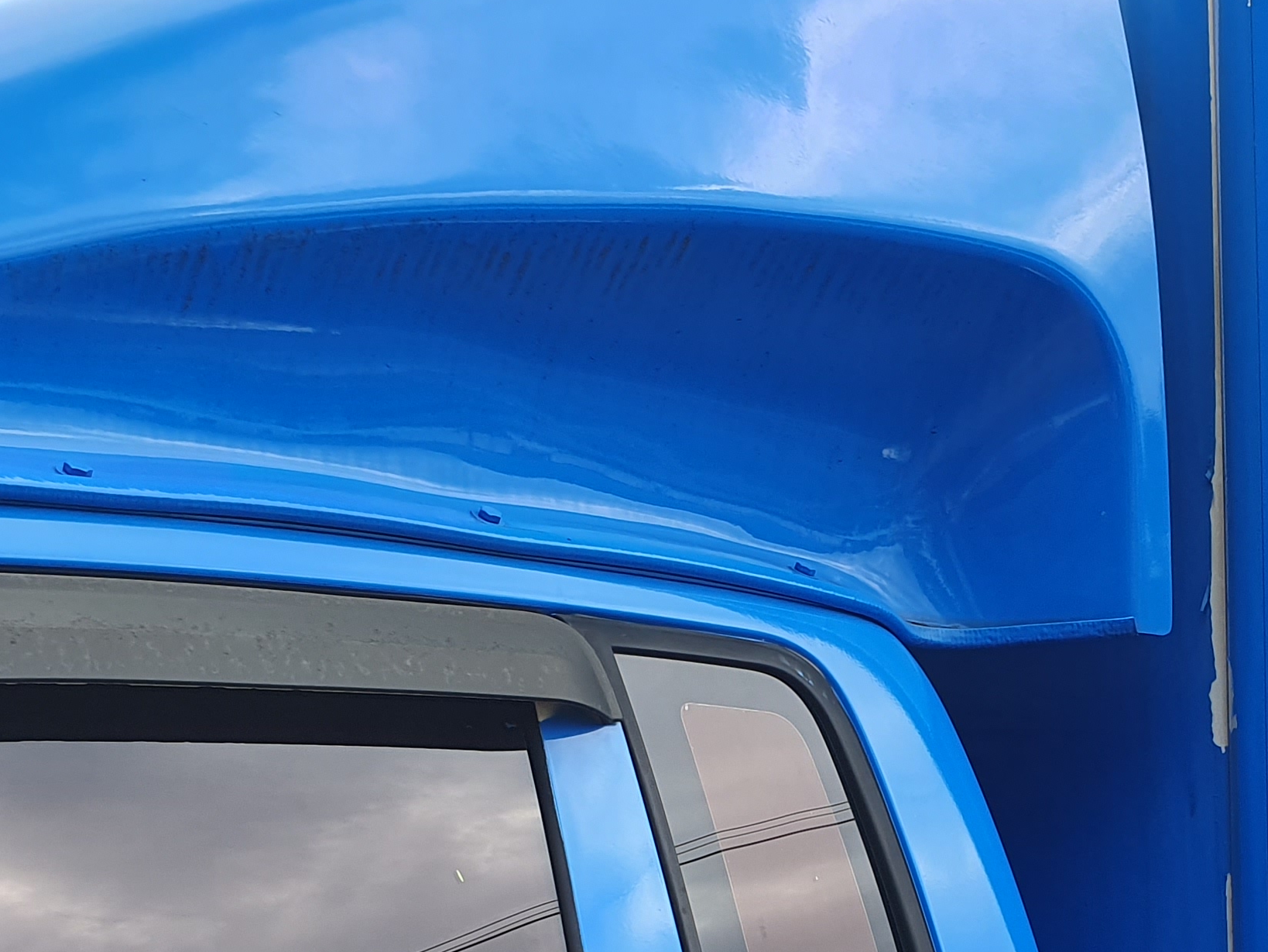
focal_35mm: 64
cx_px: 1076
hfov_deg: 29.3
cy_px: 1076
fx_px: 2345
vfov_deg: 21.6
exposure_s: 1/228
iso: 50
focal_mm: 4.32
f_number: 2.4
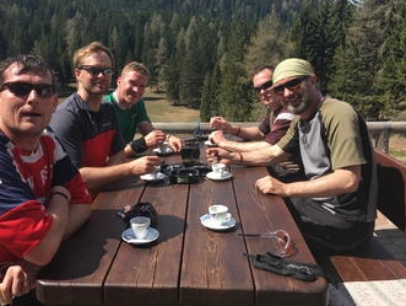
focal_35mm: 35
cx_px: 178
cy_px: 131
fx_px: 411
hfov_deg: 52.4
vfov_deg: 40.7
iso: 25
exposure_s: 1/950
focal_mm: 4.15
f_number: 2.2
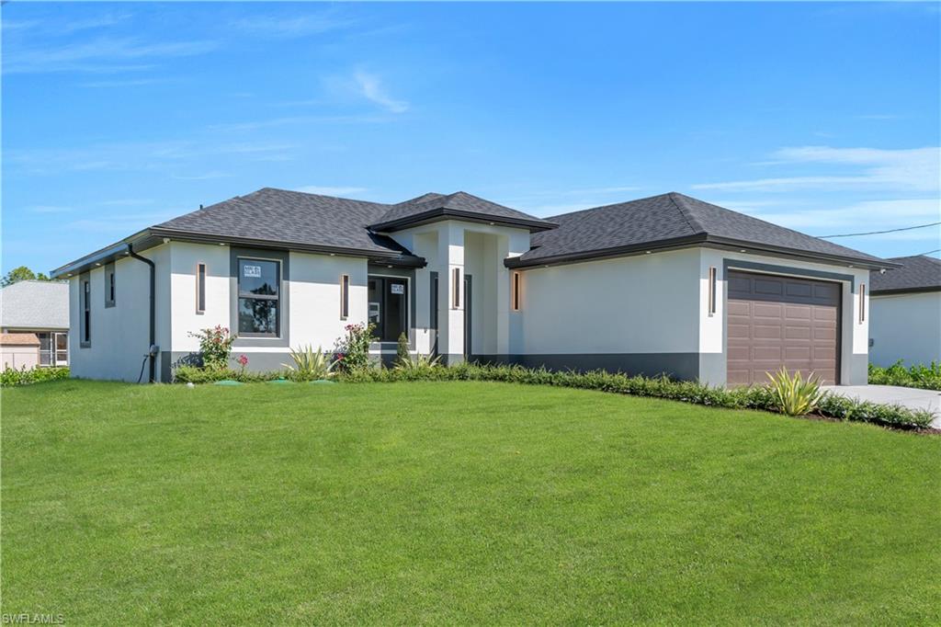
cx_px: 470
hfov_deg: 61.9
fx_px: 784
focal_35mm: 30
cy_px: 314
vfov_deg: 43.6
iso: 100
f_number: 8
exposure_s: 1/320
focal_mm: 20
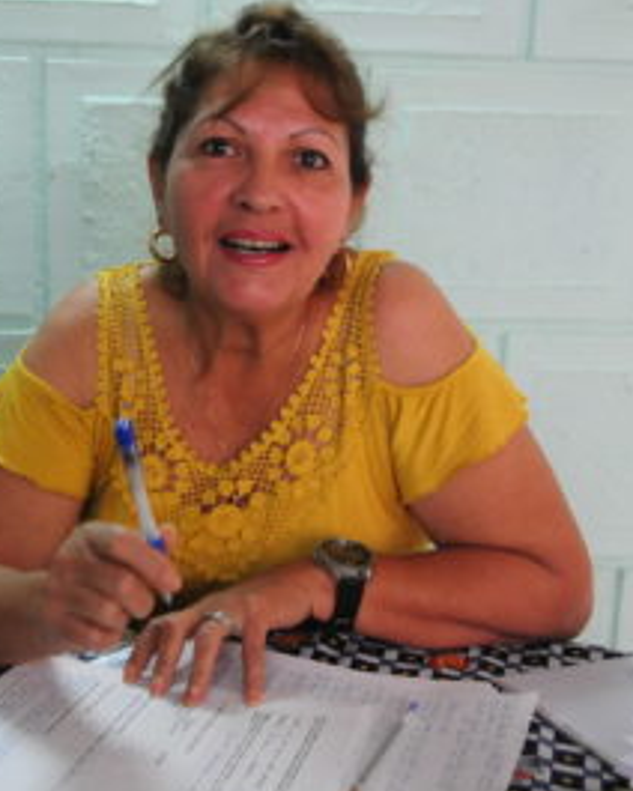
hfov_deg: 28.9
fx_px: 1218
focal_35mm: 52
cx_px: 206
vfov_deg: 36.0
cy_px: 397
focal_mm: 24
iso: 1250
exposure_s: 1/50
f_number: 3.8
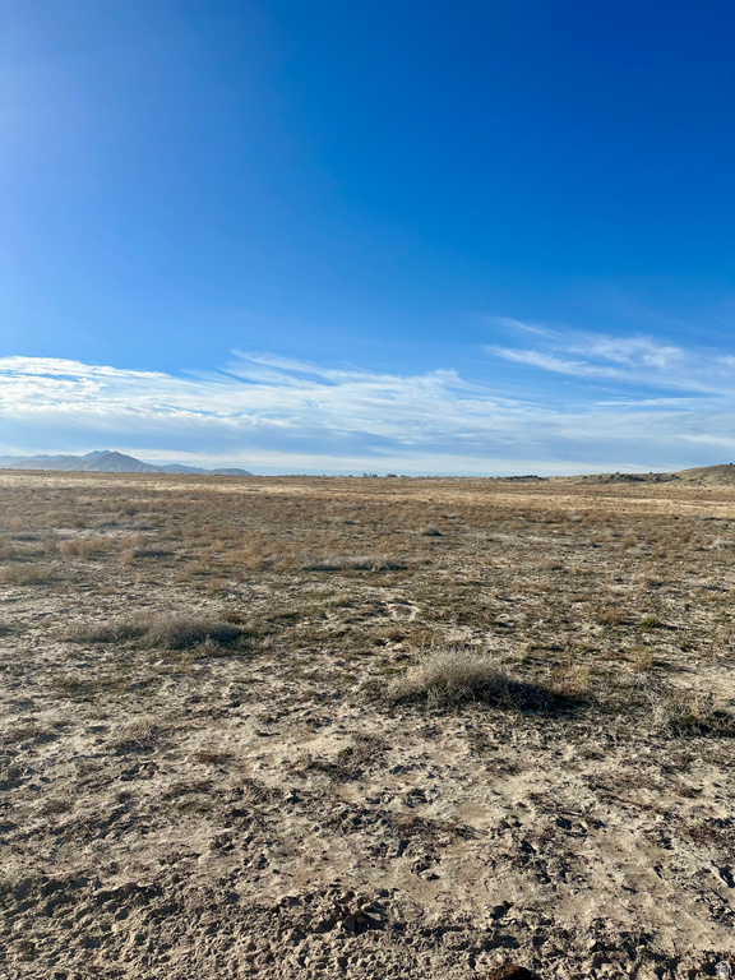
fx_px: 679
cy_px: 490
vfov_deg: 71.6
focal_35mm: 24
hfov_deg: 56.8
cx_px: 368
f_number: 1.78
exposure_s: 1/6211
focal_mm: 6.86
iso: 80
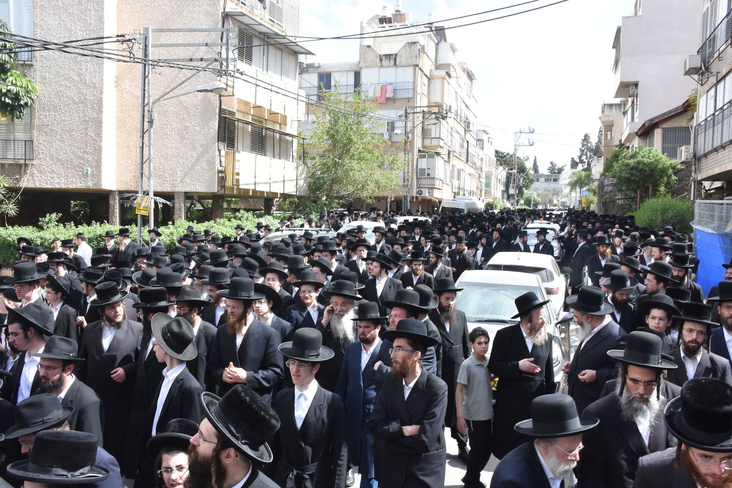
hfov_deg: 61.9
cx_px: 366
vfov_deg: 43.6
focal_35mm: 30
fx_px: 610
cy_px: 244
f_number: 16
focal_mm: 20
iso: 800
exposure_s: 1/250
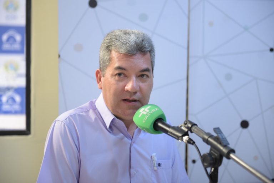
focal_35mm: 70
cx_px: 137
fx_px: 533
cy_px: 92
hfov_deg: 28.8
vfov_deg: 19.5
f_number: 2.8
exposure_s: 1/250
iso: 3200
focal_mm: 70
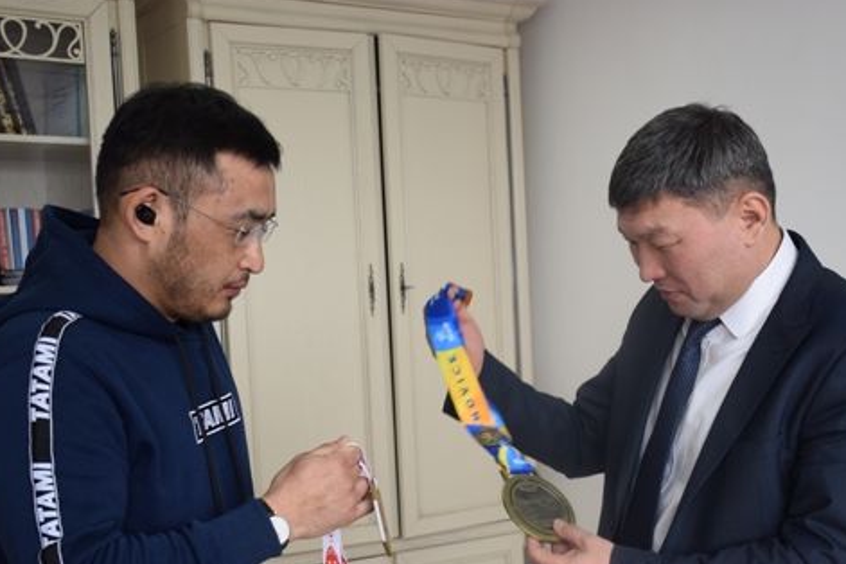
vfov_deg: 25.4
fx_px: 1245
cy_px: 374
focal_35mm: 53
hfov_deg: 37.4
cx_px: 496
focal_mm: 26
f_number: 5
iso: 400
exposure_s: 1/100
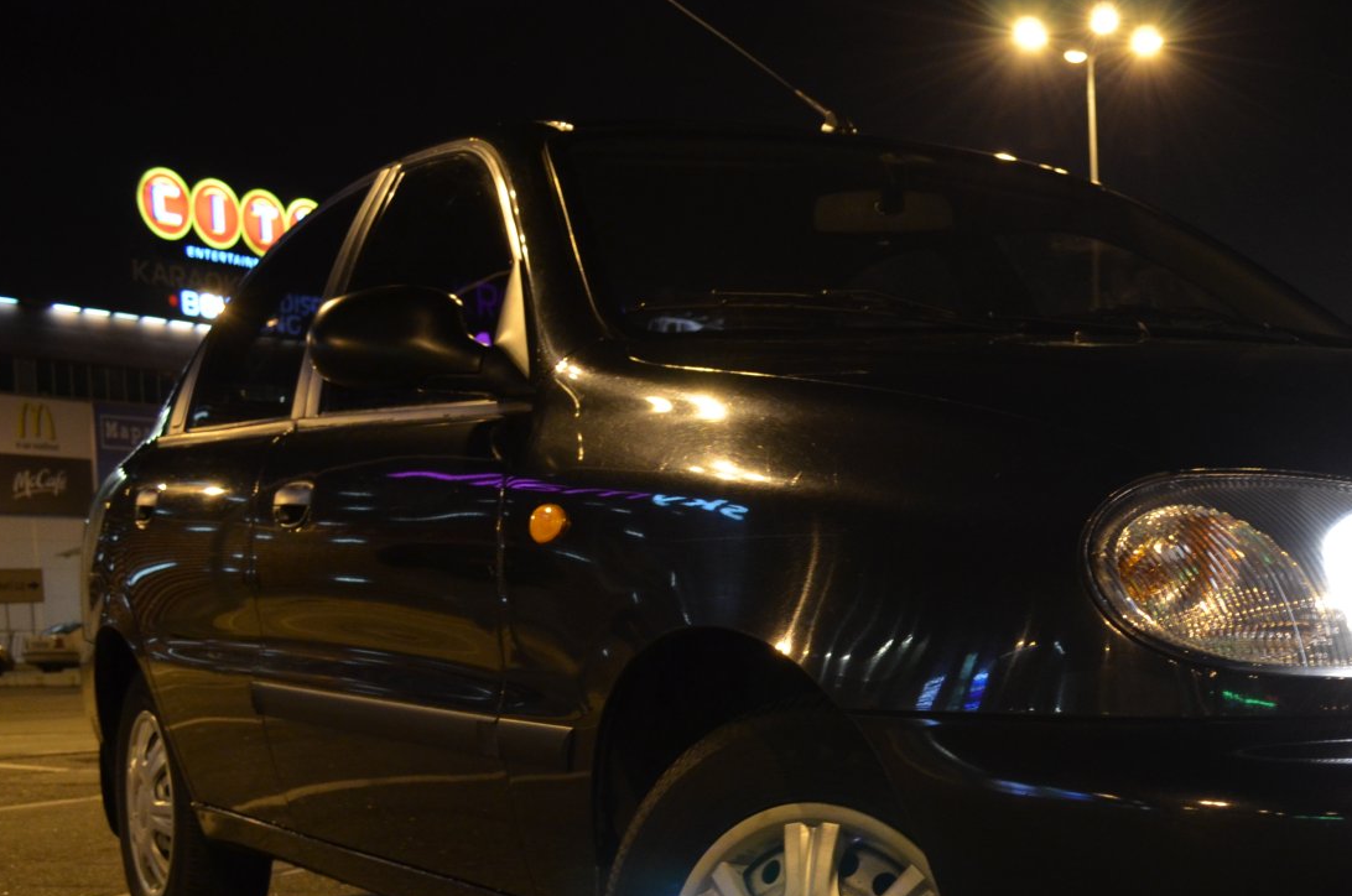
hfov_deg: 33.3
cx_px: 1120
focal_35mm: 58
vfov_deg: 22.9
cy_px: 725
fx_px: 2174
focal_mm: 22
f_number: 5.6
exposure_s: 1/8
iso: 800
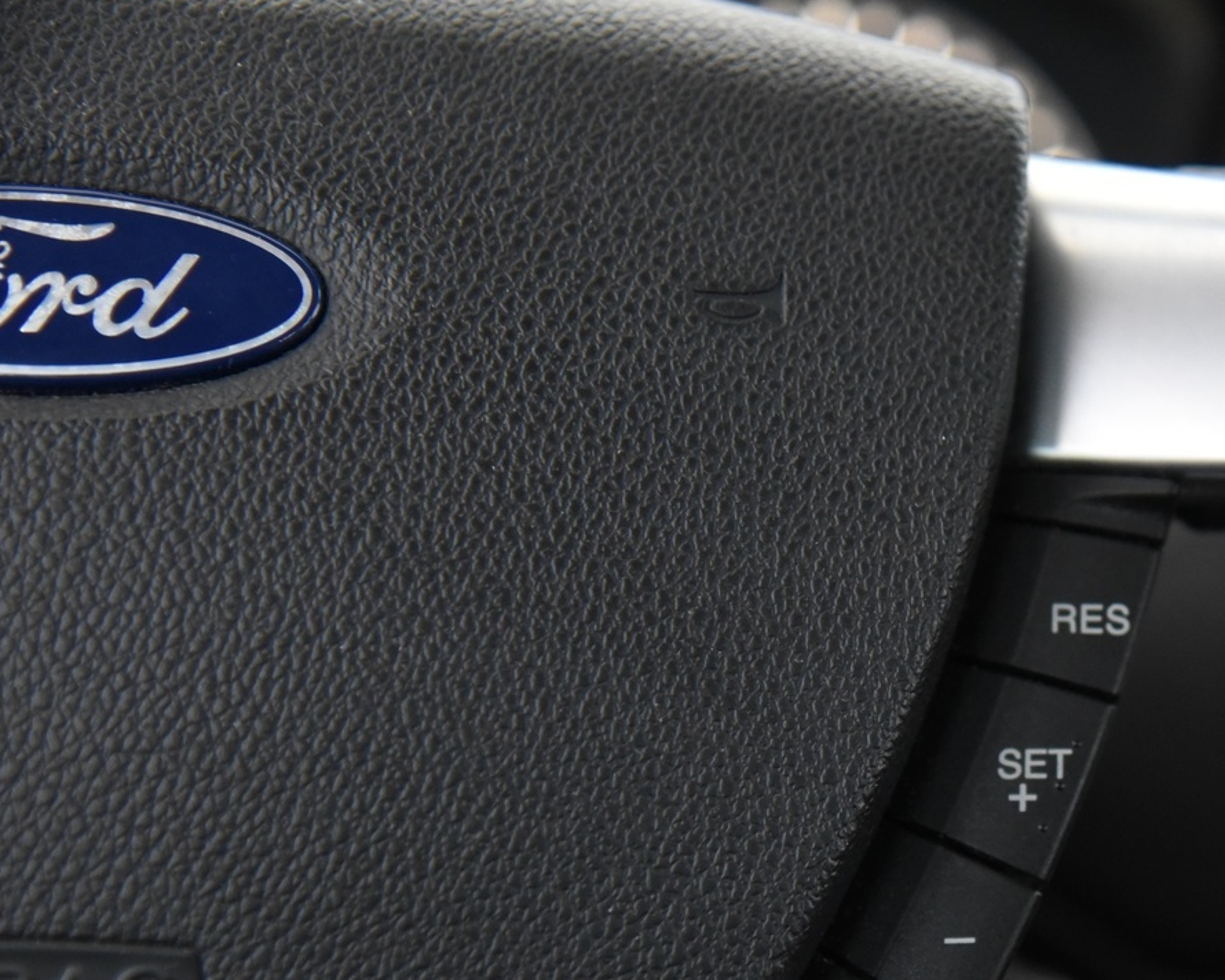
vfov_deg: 15.5
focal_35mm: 99
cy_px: 729
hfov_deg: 19.1
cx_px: 1075
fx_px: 3589
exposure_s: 1/20
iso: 4000
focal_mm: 58
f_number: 4
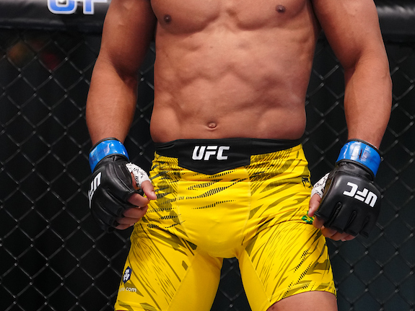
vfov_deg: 4.8
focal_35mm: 309
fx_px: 3704
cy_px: 45
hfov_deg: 6.4
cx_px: 246
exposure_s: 1/800
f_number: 2.8
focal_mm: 154
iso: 2500
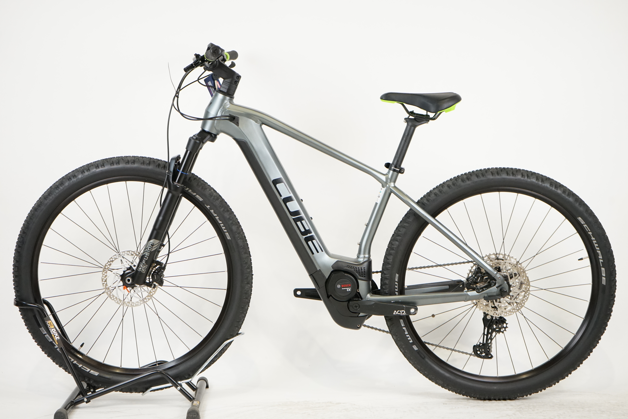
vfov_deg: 22.3
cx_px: 314
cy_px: 210
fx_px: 1064
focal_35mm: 61
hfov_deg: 32.9
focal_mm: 61
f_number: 5.6
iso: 2500
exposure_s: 1/200
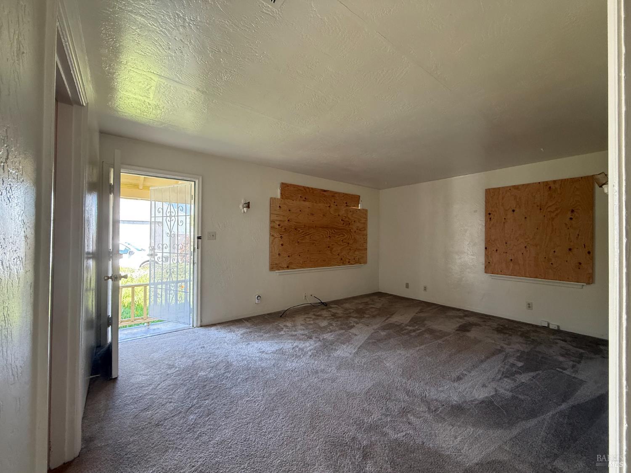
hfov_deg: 102.1
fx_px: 255
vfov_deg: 85.7
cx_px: 316
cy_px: 236
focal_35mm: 14
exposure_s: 1/99
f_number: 2.2
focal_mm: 2.22
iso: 400
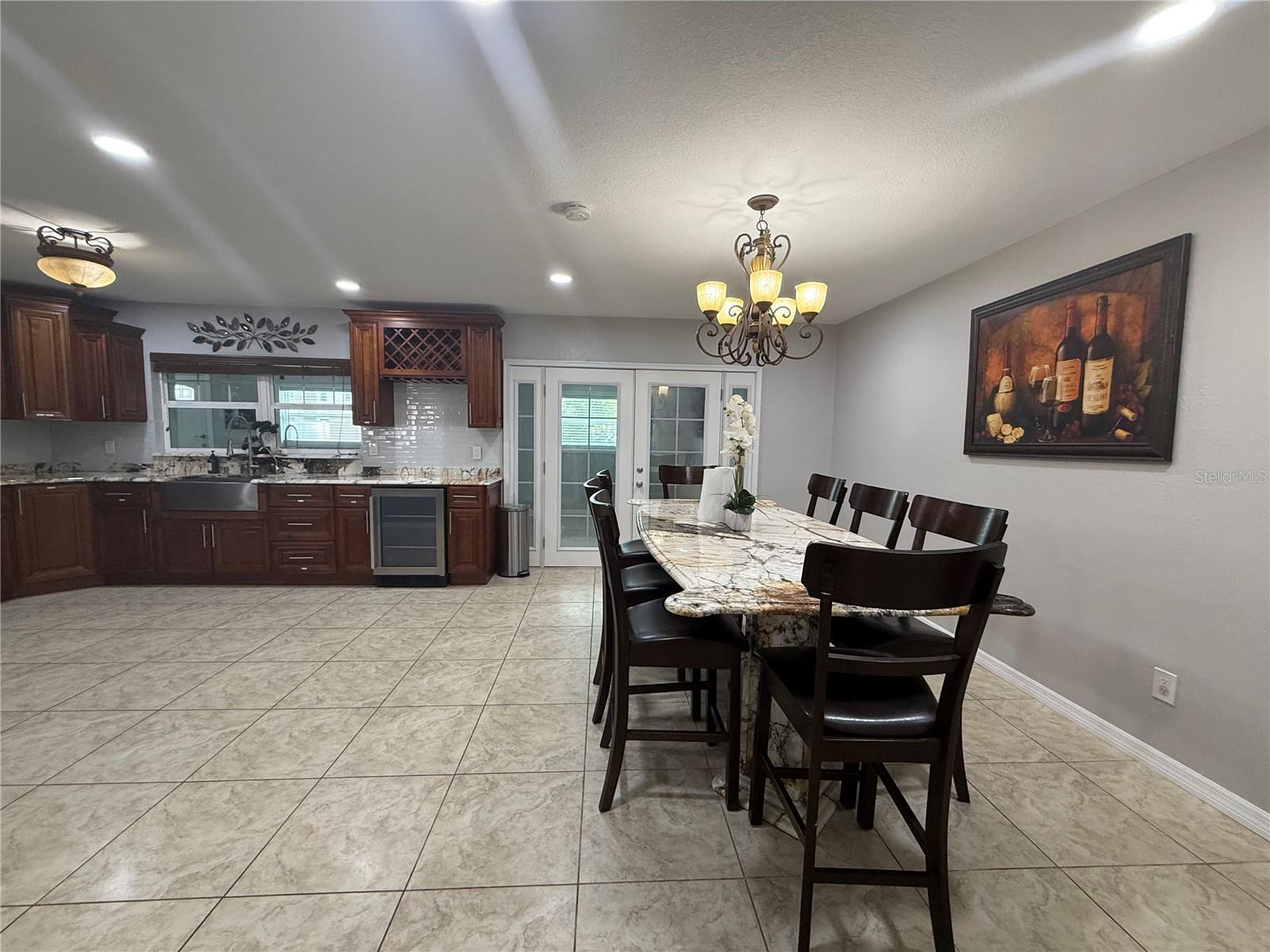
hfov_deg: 102.1
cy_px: 476
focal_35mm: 14
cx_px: 635
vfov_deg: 85.7
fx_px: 514
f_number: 2.2
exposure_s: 1/120
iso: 250
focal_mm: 2.22
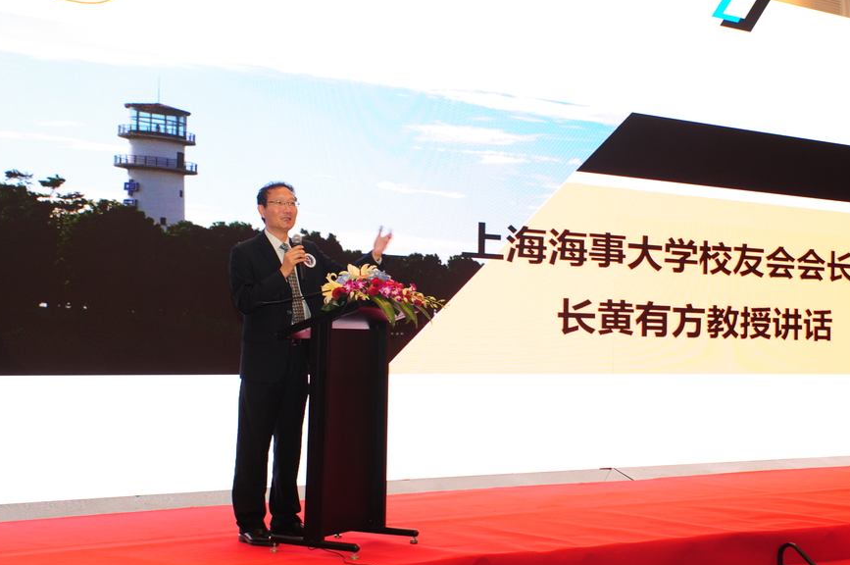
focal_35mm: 60
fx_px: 1415
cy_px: 289
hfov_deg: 33.4
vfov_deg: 22.6
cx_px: 476
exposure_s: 1/20
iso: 800
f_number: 7.1
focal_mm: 52
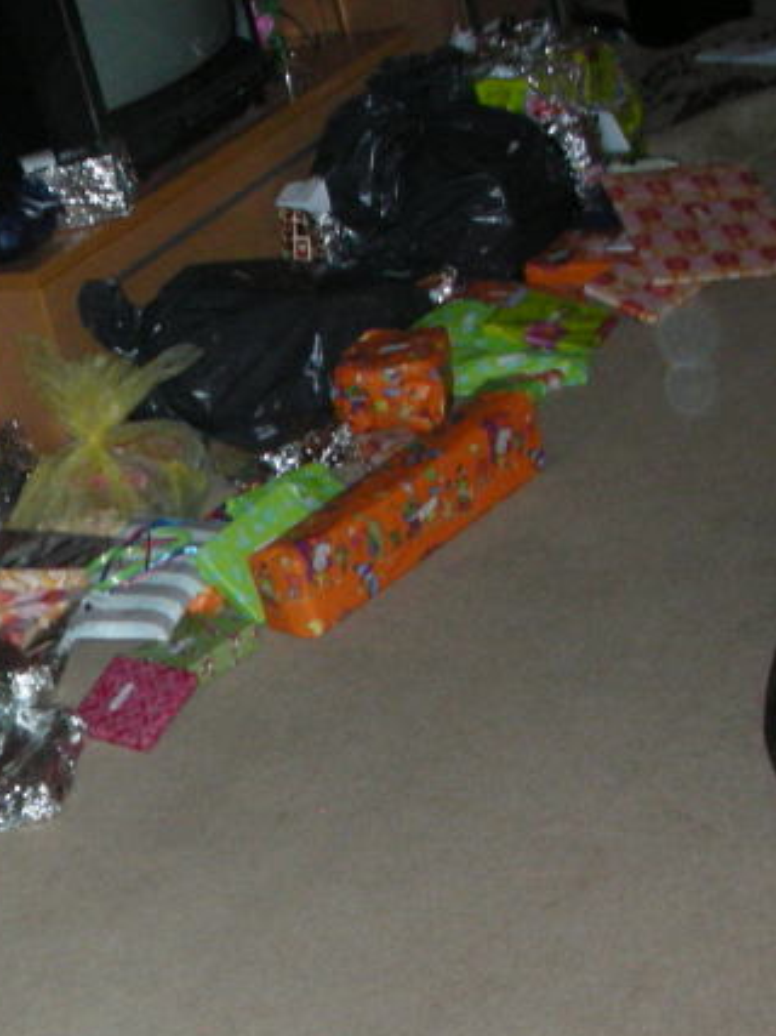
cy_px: 774
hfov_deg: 16.5
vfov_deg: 23.1
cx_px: -269
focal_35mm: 84
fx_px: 2512
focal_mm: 5.8
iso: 200
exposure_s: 1/60.1
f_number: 3
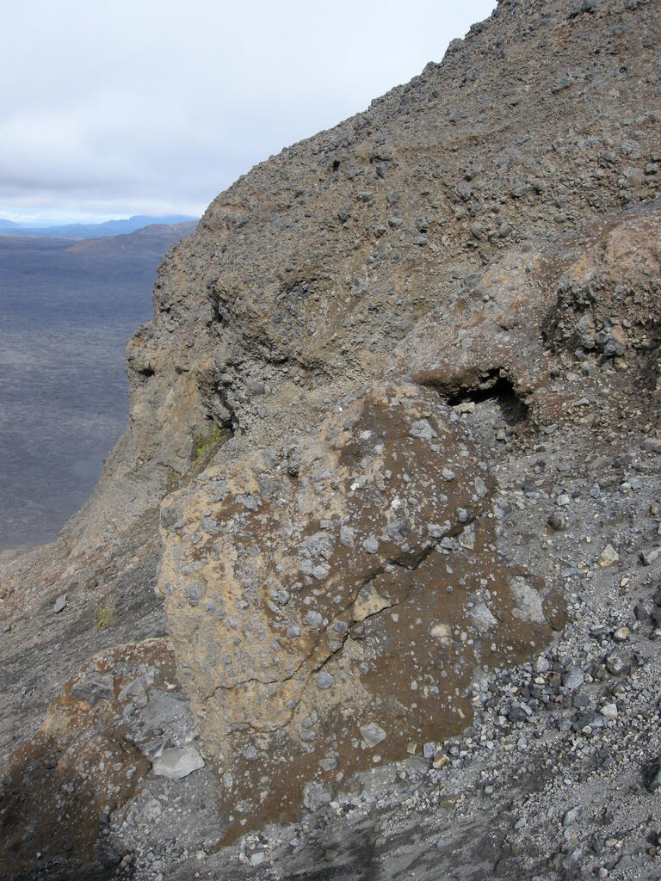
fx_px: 891
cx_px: 330
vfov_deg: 52.6
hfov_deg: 40.7
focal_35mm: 35
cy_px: 440
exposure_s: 1/276
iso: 100
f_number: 5.4
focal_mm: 7.5
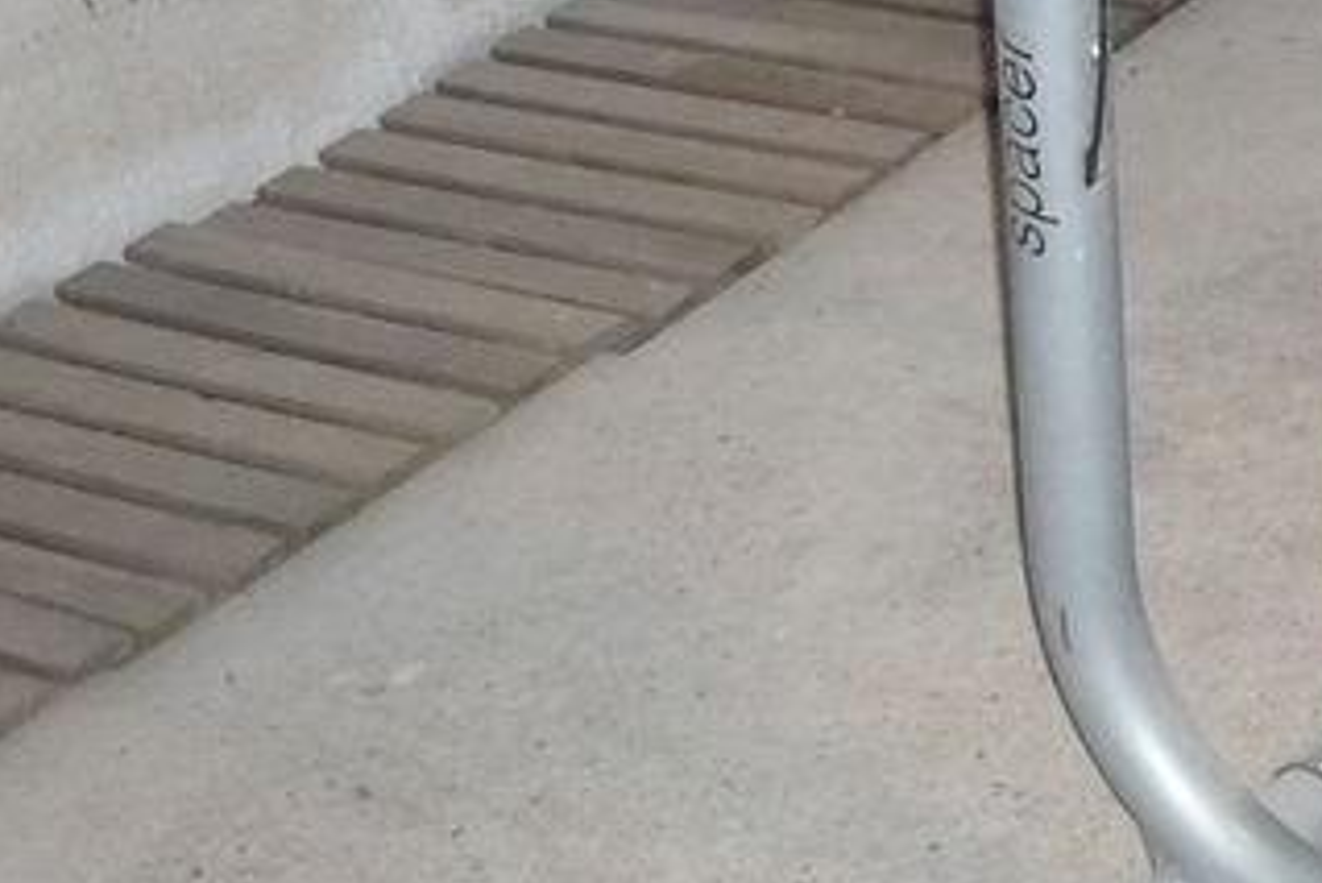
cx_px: 1397
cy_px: -41
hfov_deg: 17.4
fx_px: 4188
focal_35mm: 114
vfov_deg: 11.9
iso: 400
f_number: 2.8
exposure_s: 1/30
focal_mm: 5.8
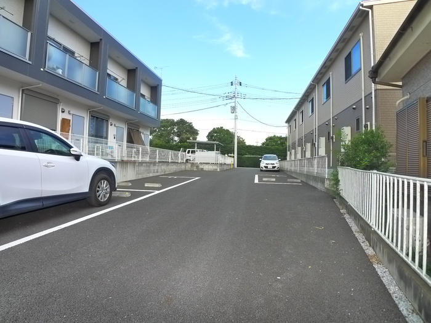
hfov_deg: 71.6
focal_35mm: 24
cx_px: 216
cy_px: 162
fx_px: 299
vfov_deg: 56.8
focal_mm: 5.1
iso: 400
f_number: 2.8
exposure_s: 1/250
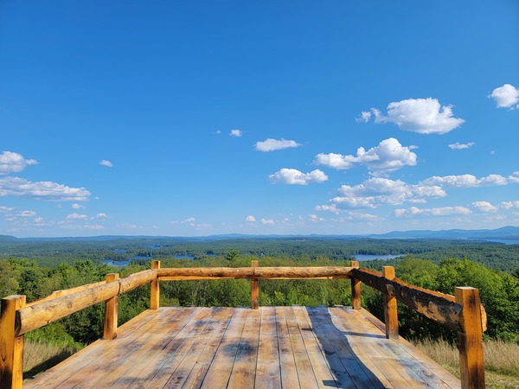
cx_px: 260
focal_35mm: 24
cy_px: 194
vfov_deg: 56.8
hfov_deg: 71.6
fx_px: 360
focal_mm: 6.7
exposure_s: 1/1055
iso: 16
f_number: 1.8
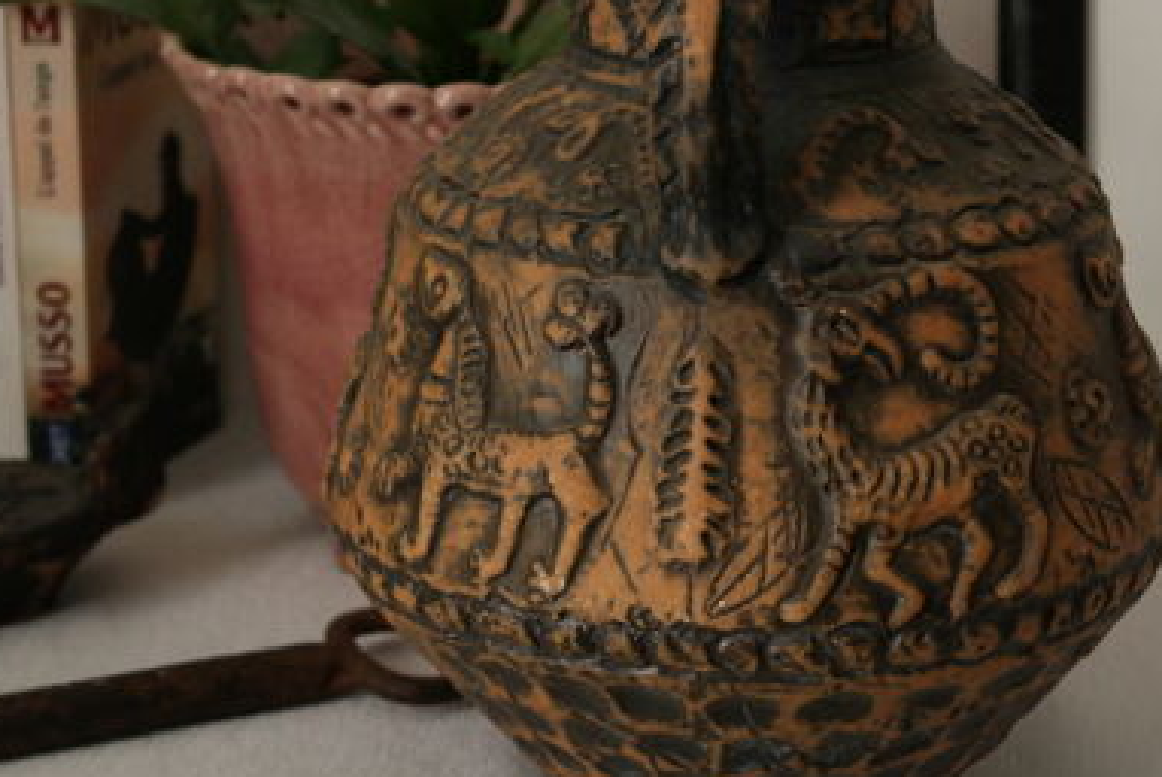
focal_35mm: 108
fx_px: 3489
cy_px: 307
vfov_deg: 12.7
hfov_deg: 18.9
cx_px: 743
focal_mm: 45
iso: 1600
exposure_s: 1/30
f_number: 5.6
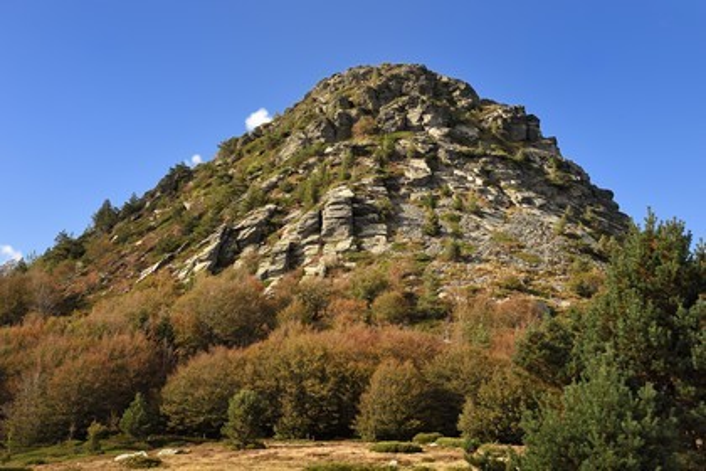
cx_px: 353
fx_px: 1098
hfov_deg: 35.6
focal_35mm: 56
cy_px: 236
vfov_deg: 24.2
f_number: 10
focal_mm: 56
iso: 200
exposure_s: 1/250
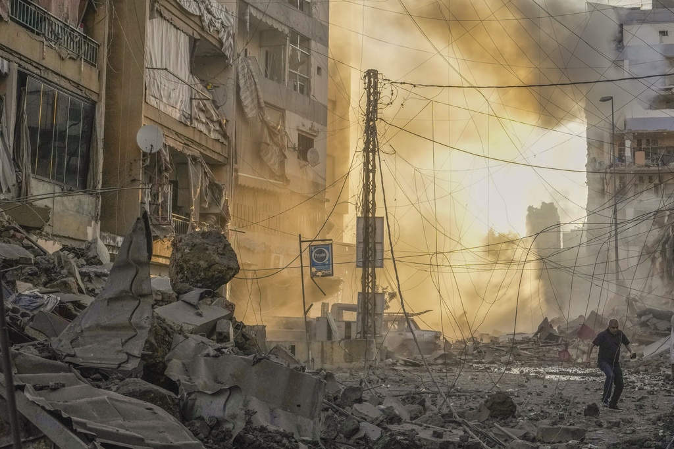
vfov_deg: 37.9
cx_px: 337
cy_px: 224
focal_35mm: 35
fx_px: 655
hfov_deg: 54.4
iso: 800
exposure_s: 1/800
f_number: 8
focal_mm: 35
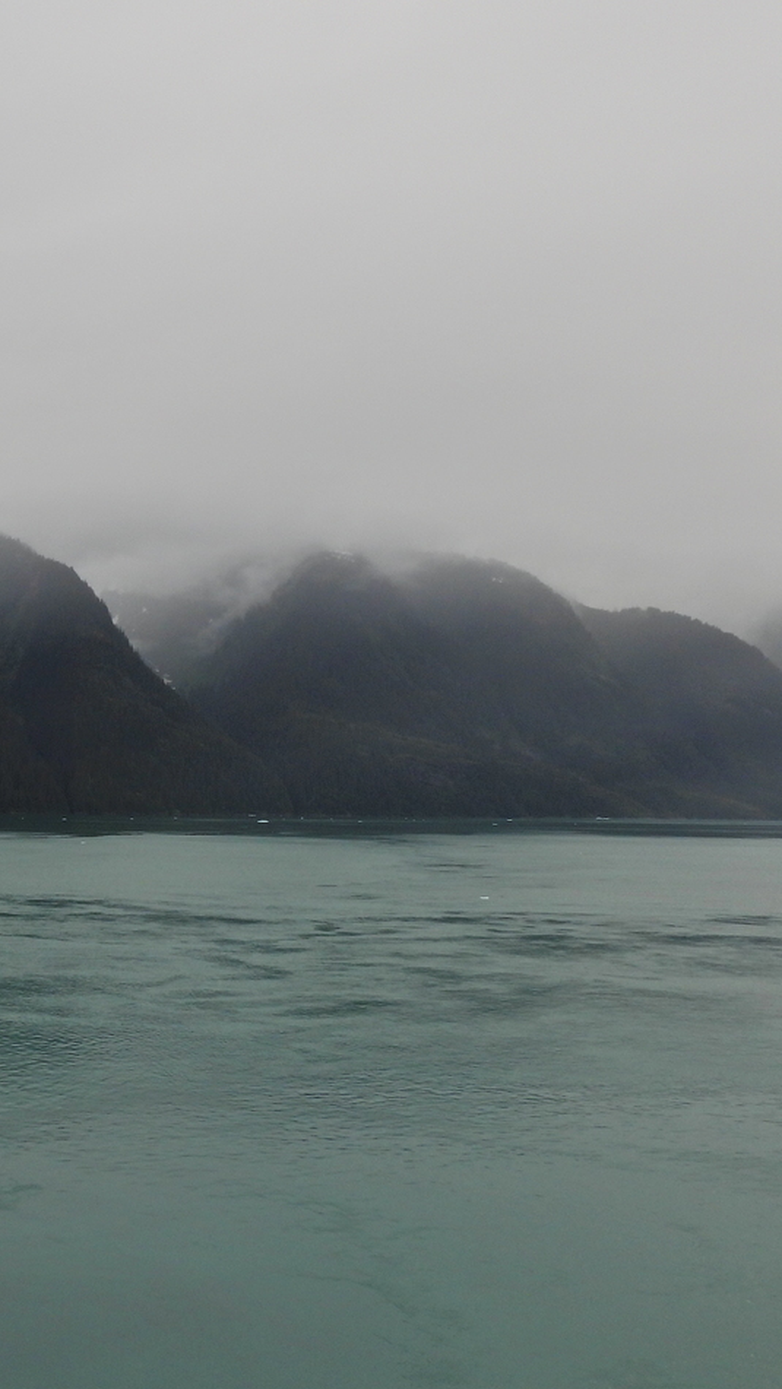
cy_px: 698
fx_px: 1622
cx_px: -47
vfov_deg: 46.4
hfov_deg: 25.4
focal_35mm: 44
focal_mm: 5.4
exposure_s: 1/1600
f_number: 3.2
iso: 100
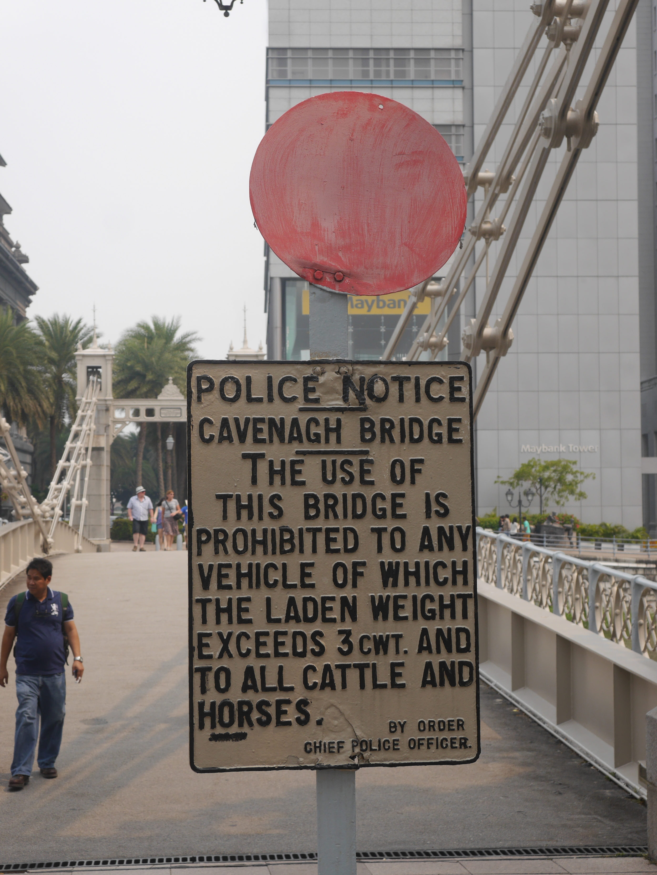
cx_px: 328
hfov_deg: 22.3
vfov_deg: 29.4
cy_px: 438
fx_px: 1670
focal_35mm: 66
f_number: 8
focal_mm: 33
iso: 160
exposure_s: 1/320
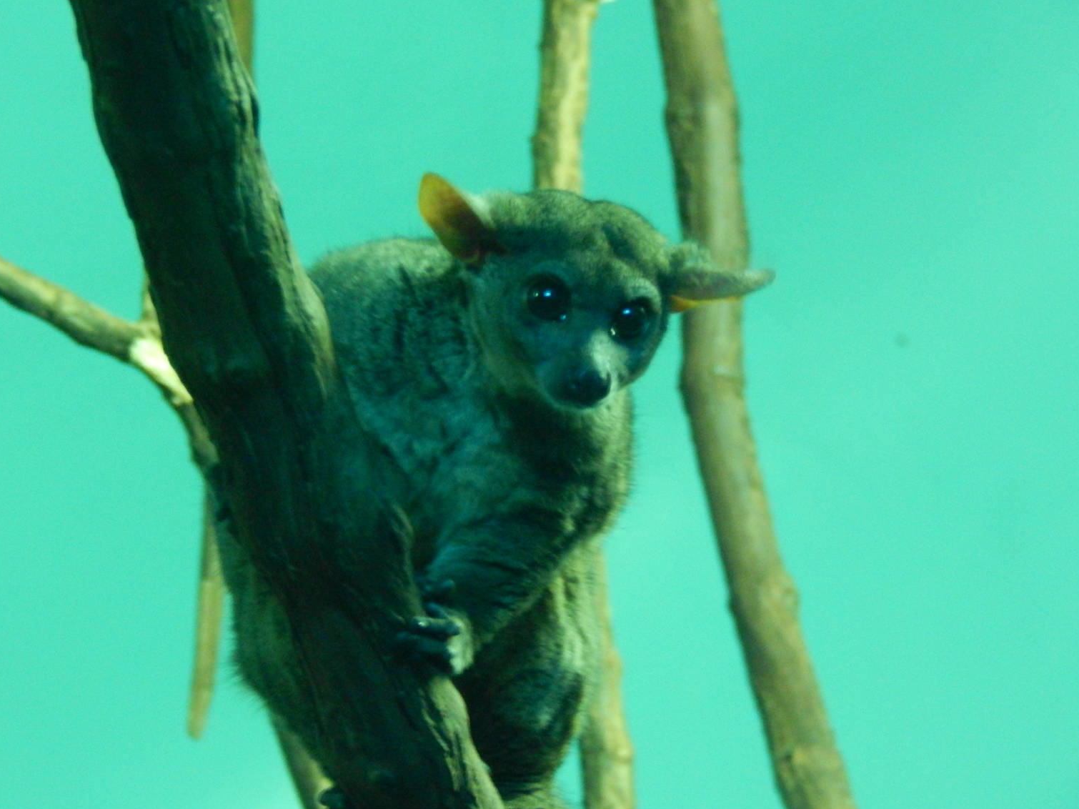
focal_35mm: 337
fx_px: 10503
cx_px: 523
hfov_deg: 5.9
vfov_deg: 4.4
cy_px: 382
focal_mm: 56.5
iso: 1000
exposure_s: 1
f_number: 5.7
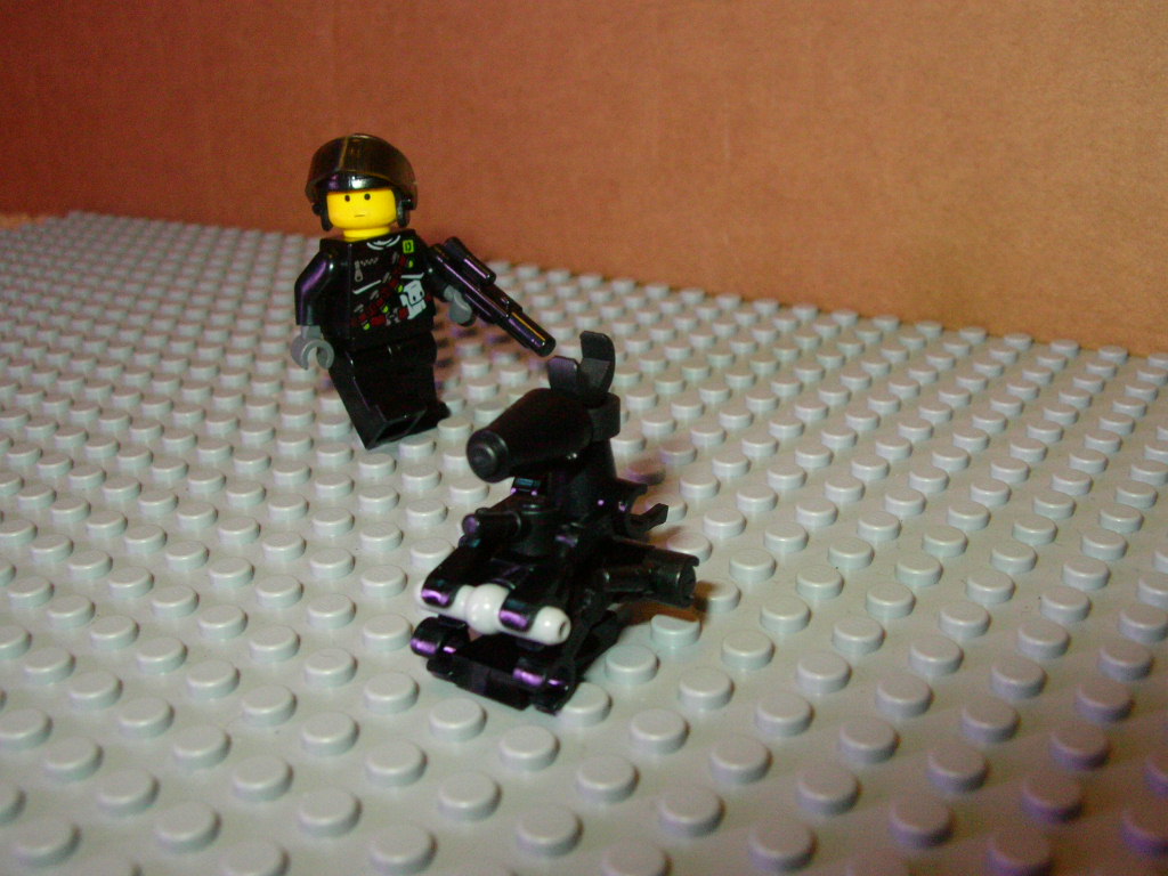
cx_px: 584
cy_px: 438
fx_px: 1248
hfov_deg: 50.1
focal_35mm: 37
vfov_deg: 38.7
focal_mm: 6.2
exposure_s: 1/60.1
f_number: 3.8
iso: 200
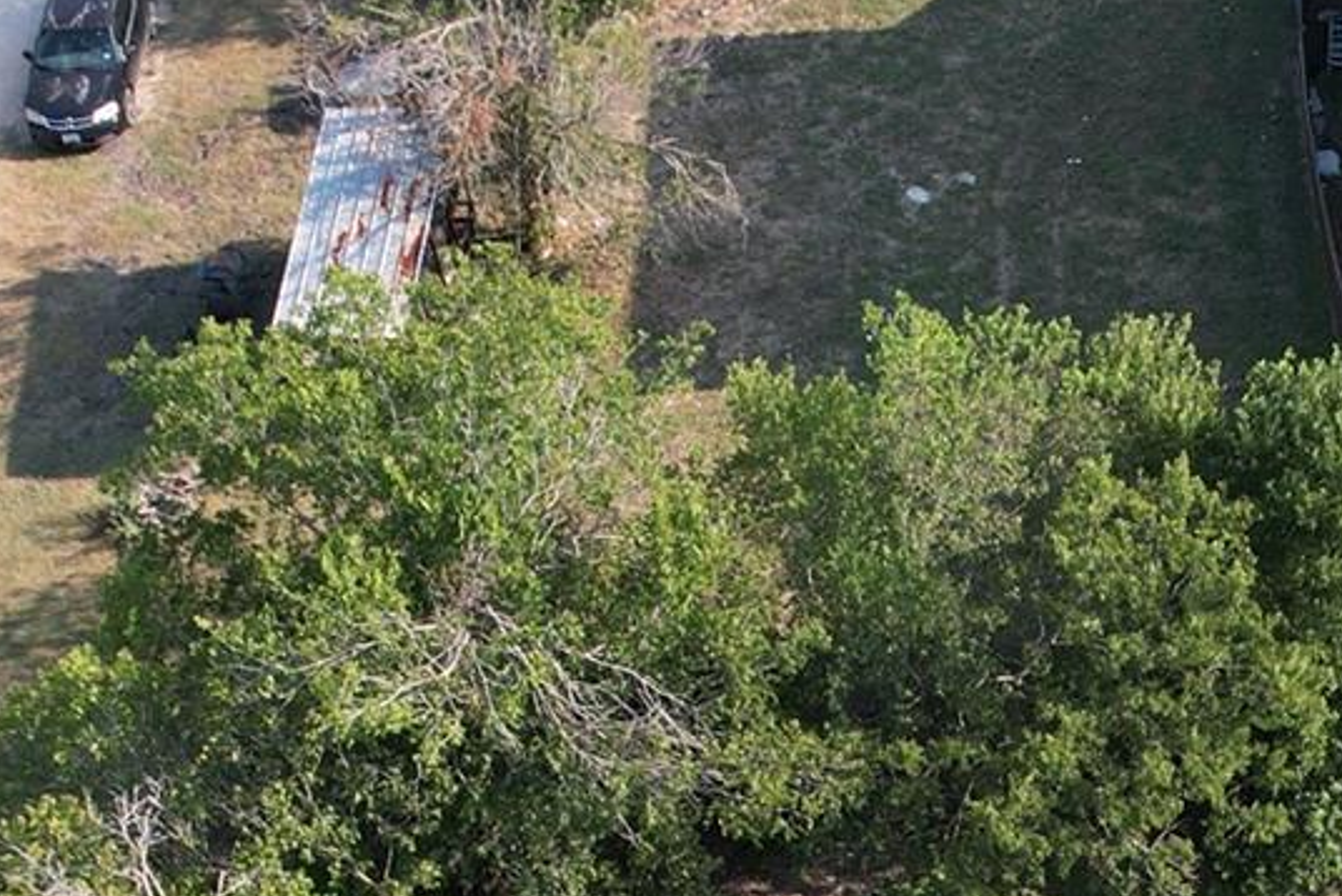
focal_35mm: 84
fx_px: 3133
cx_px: 1222
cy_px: 1123
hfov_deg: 23.5
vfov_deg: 15.6
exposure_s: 1/725
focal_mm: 8.38
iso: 120
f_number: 2.8
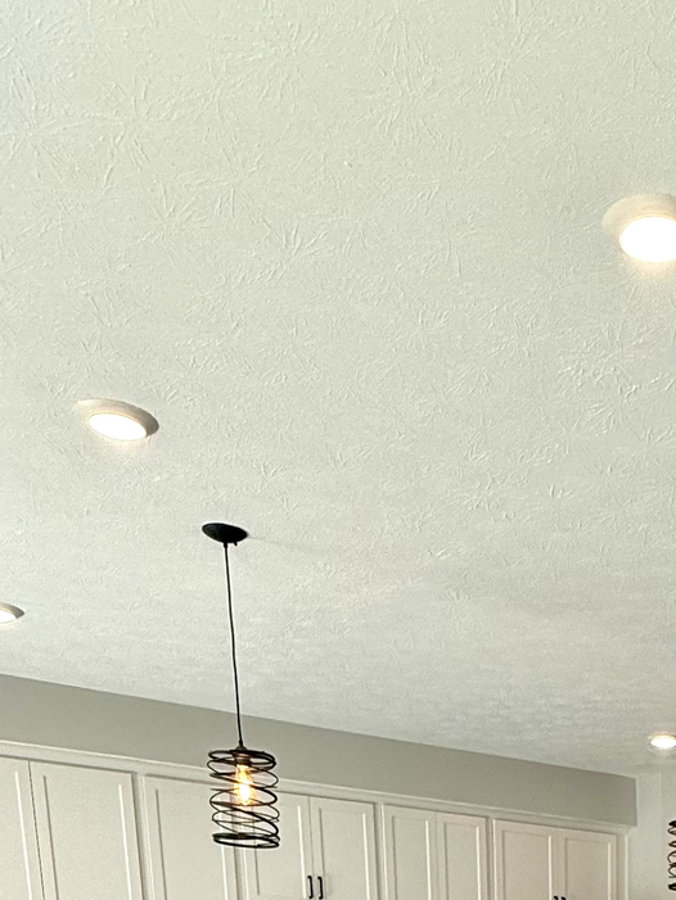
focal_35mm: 46
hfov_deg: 29.4
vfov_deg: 28.4
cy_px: 1324
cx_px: 676
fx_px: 1197
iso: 80
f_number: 2.2
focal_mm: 2.22
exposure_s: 1/120
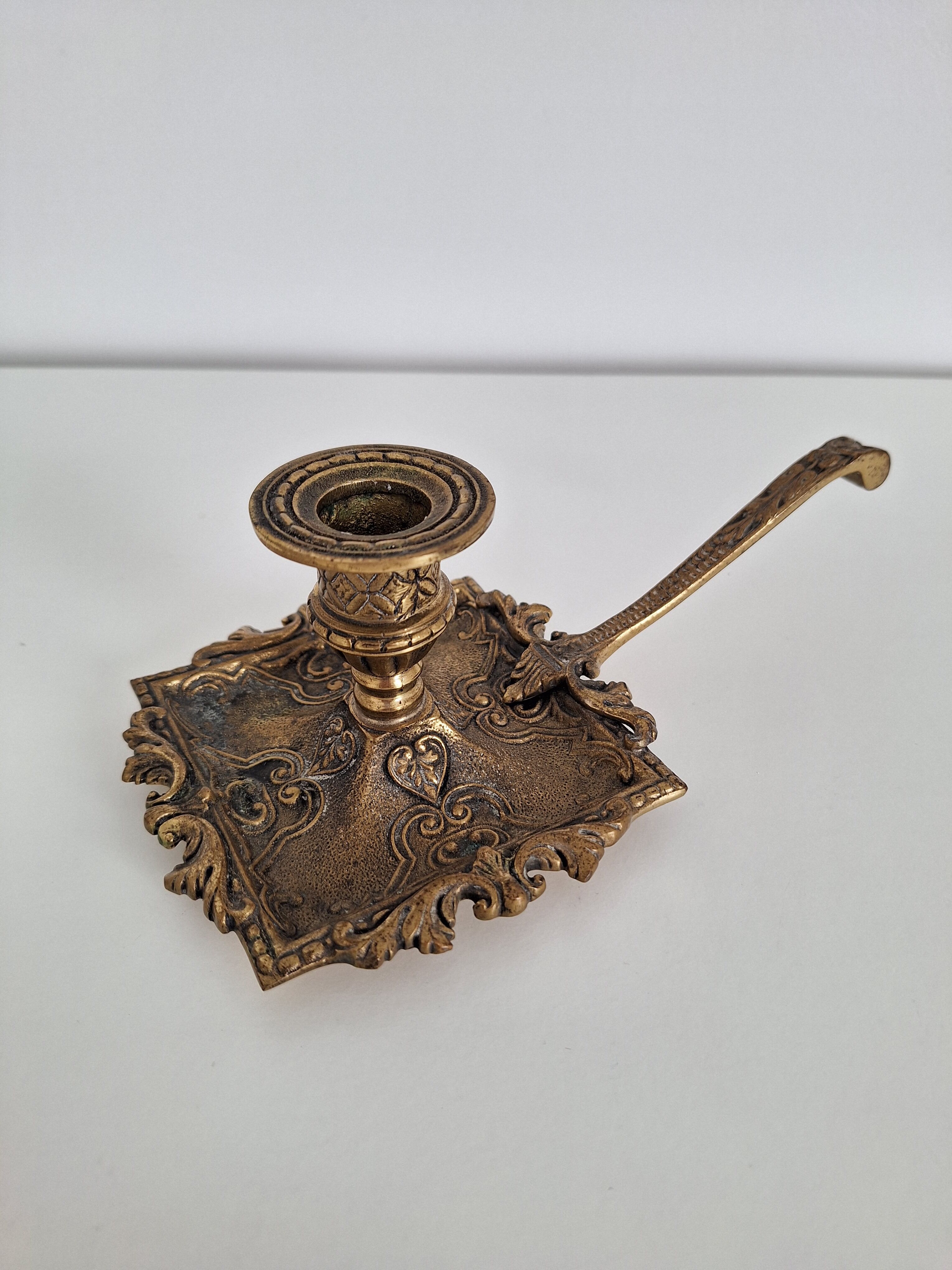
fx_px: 843
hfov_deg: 58.9
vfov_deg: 73.9
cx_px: 476
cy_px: 635
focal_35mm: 23
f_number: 1.8
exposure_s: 1/100
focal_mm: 5.54
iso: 64
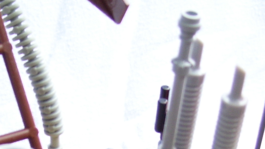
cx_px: 49
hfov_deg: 19.8
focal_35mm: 107
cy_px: 199
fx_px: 752
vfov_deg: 11.0
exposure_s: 1/30
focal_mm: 6
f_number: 2.7
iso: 80
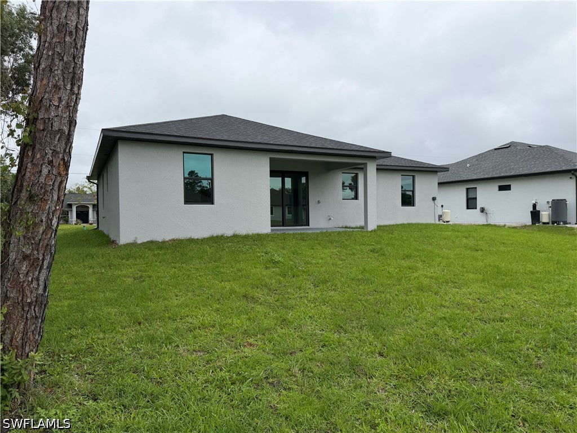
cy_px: 216
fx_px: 400
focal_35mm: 24
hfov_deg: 71.6
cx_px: 288
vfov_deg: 56.8
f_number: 1.78
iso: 80
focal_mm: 6.76
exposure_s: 1/1032
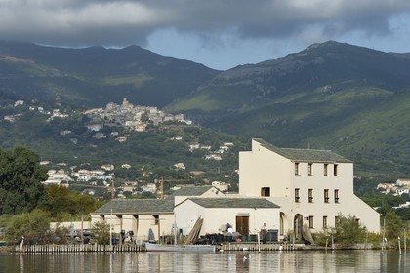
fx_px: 2164
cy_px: 136
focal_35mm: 190
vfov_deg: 7.2
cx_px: 205
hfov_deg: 10.8
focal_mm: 190
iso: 400
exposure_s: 1/800
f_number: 11
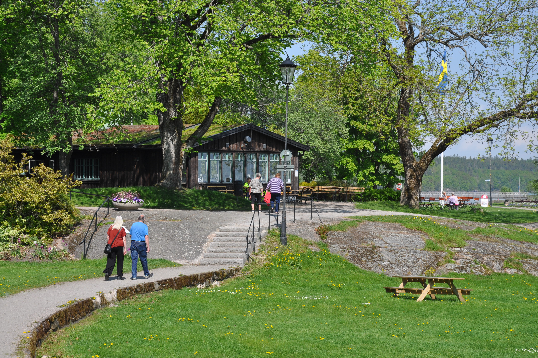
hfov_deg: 21.9
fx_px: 1388
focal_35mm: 93
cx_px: 269
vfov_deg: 14.7
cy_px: 179
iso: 200
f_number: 10
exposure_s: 1/400
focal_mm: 62
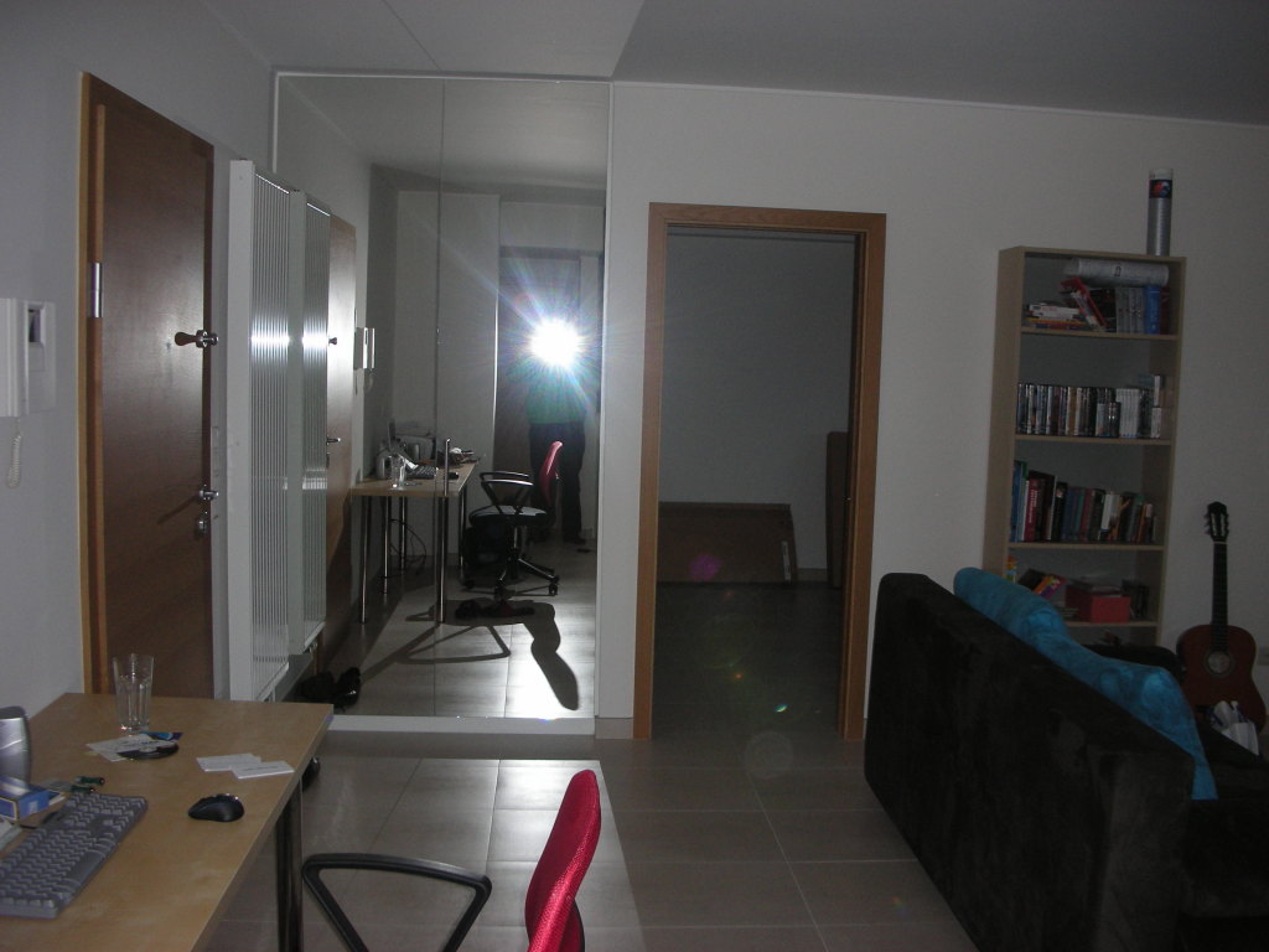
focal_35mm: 35
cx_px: 634
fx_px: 1283
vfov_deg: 40.7
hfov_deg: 52.6
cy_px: 476
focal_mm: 5.8
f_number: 3
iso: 102
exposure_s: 1/60.1
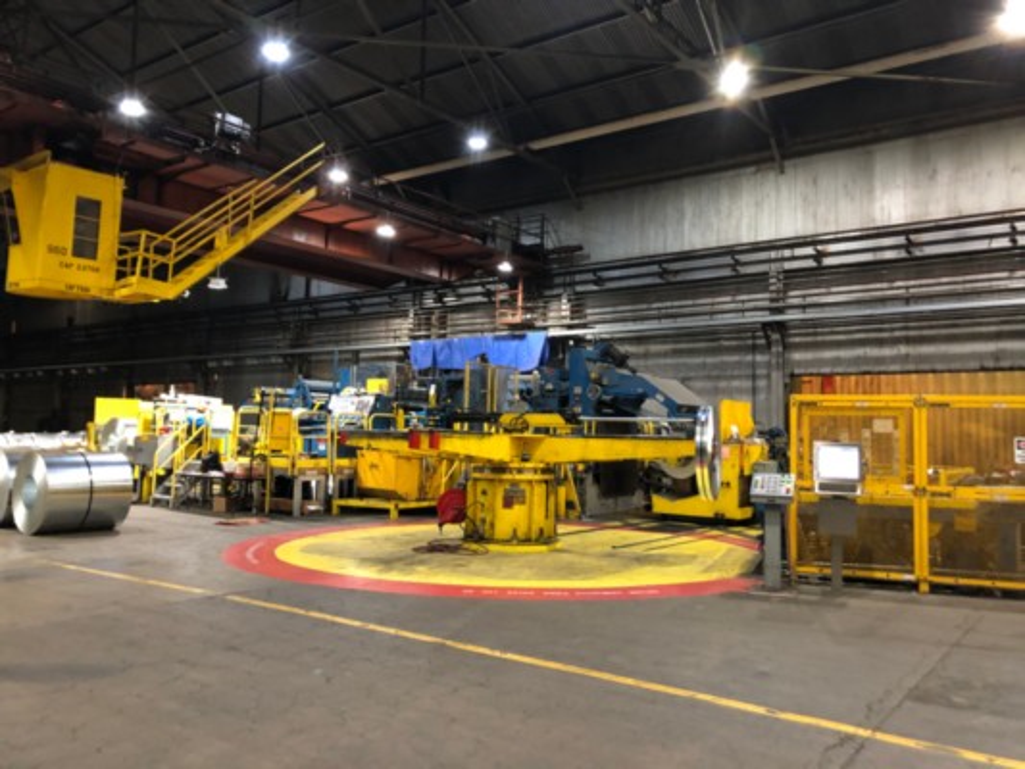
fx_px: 829
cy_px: 384
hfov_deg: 63.4
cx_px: 512
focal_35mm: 28
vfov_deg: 49.8
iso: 100
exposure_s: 1/12
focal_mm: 4
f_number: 1.8
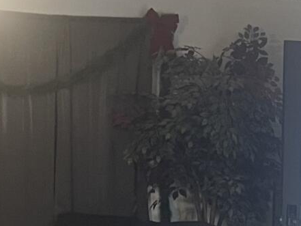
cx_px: 375
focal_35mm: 145
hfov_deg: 13.2
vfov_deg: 9.7
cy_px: 423
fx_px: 1261
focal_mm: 5.1
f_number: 1.6
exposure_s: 1/60
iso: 200
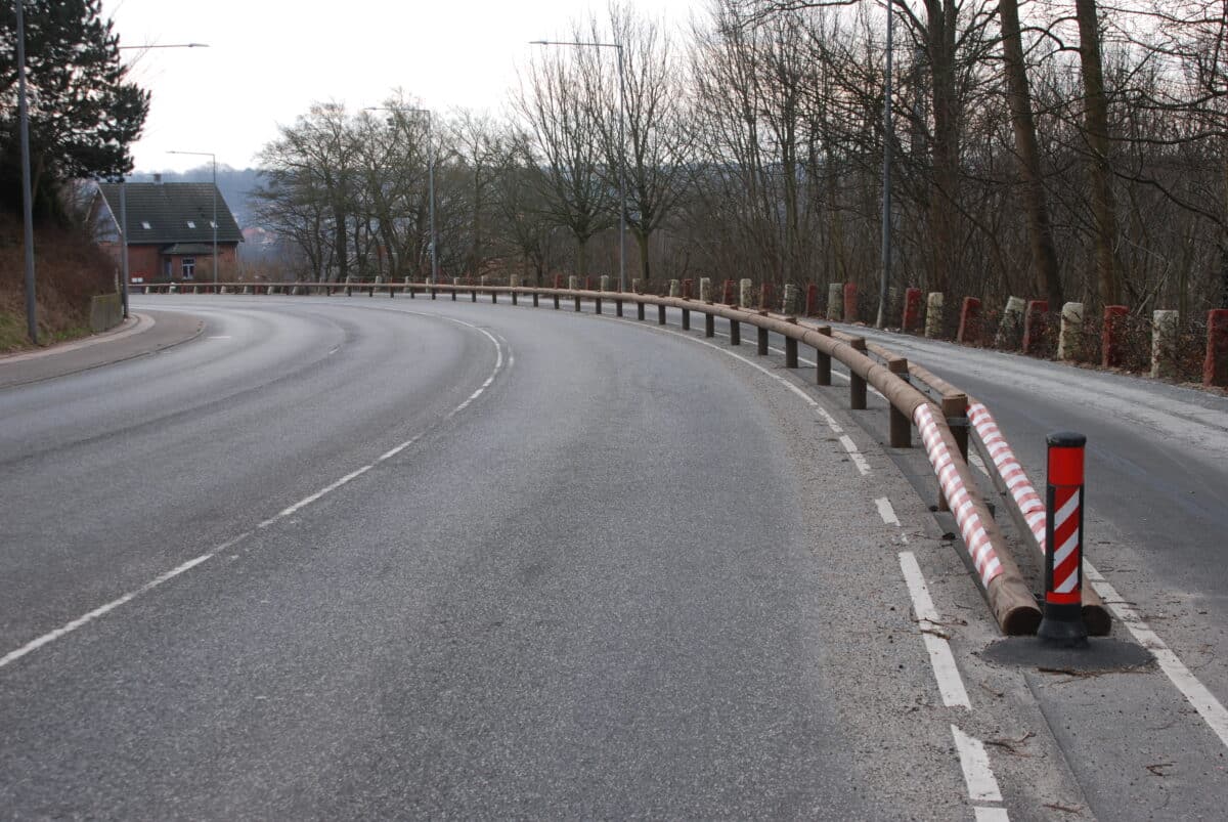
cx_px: 614
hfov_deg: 35.0
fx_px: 1946
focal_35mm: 57
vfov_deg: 23.8
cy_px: 411
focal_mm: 38
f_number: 5.6
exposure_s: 1/125
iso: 100
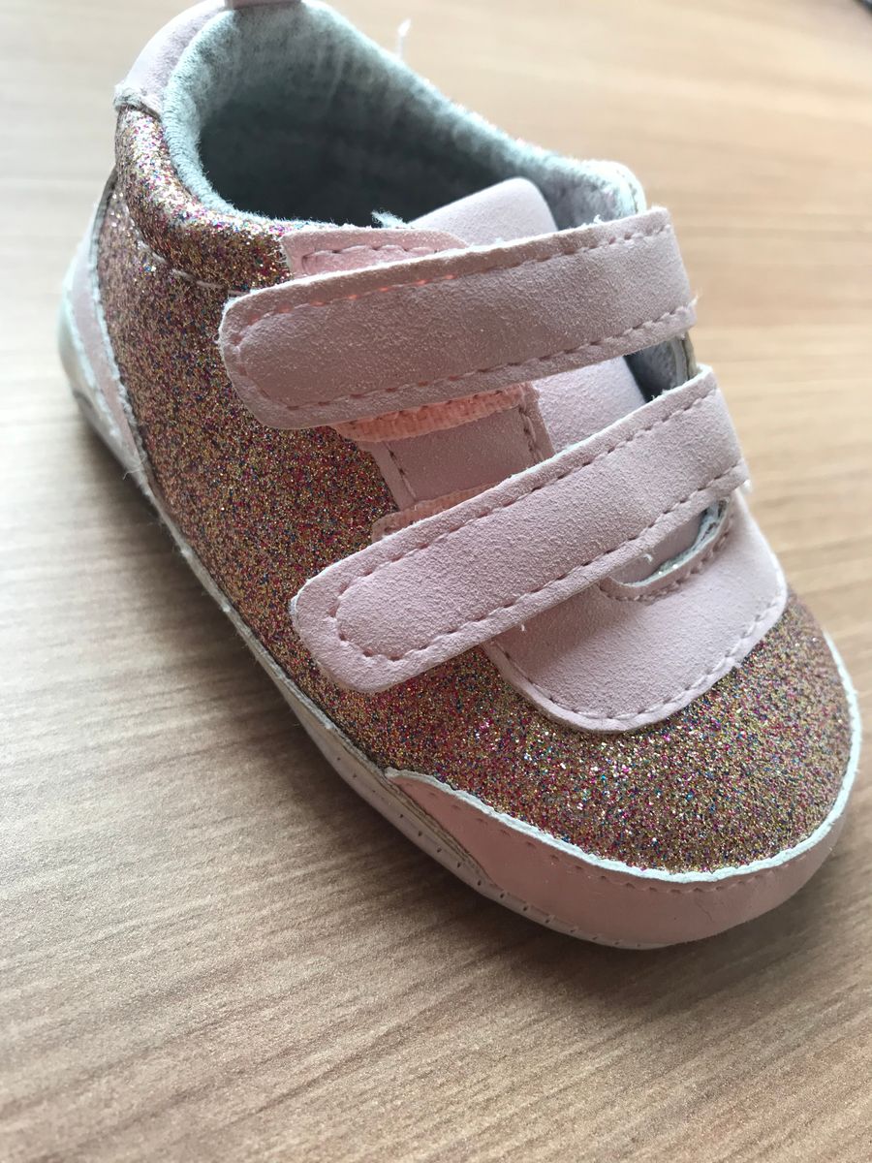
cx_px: 436
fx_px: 940
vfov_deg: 63.4
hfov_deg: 49.7
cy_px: 582
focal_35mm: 28
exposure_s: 1/60
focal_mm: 3.99
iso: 32
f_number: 1.8
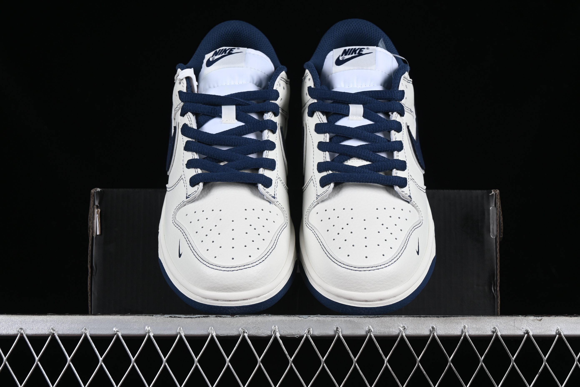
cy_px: 194
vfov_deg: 18.2
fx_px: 1208
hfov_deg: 27.0
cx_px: 290
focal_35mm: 75
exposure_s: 1/80
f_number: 8
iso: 160
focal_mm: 50
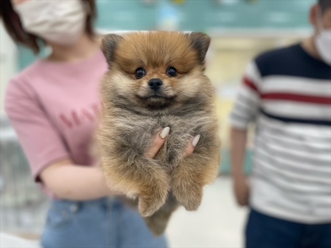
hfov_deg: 67.3
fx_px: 249
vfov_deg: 53.1
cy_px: 124
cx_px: 166
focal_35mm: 26
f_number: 1.6
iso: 100
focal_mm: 4.2
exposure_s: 1/120
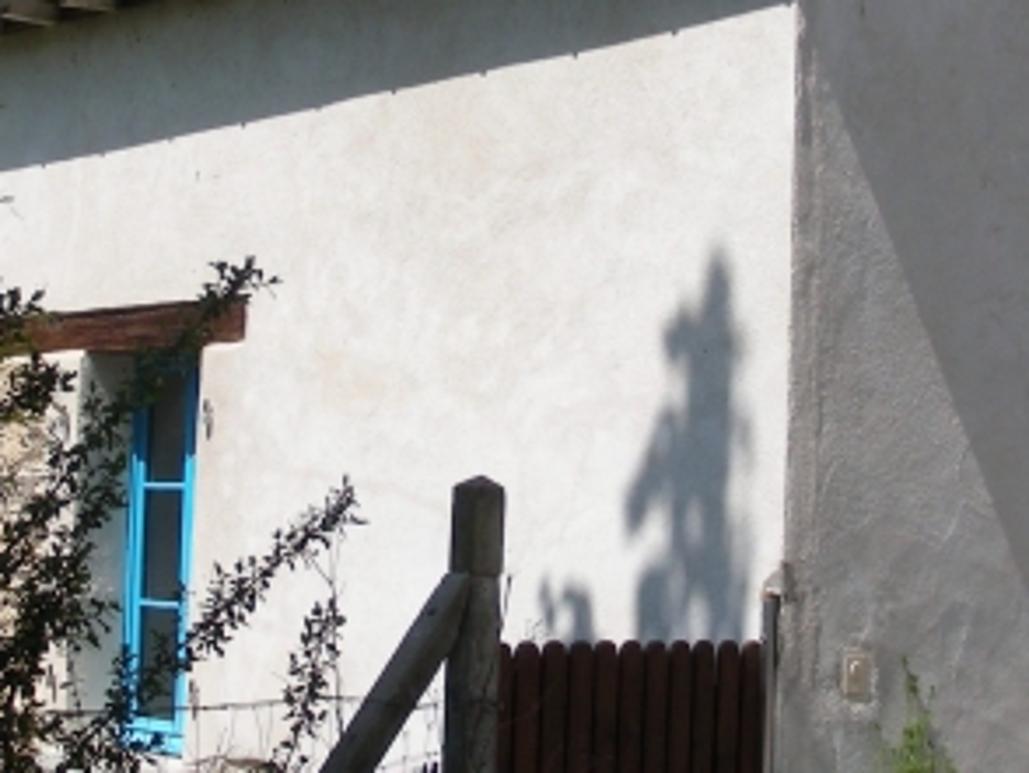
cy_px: 213
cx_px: 441
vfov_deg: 16.7
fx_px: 2618
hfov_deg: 22.2
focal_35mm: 88
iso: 50
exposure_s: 1/513
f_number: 4
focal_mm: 6.3
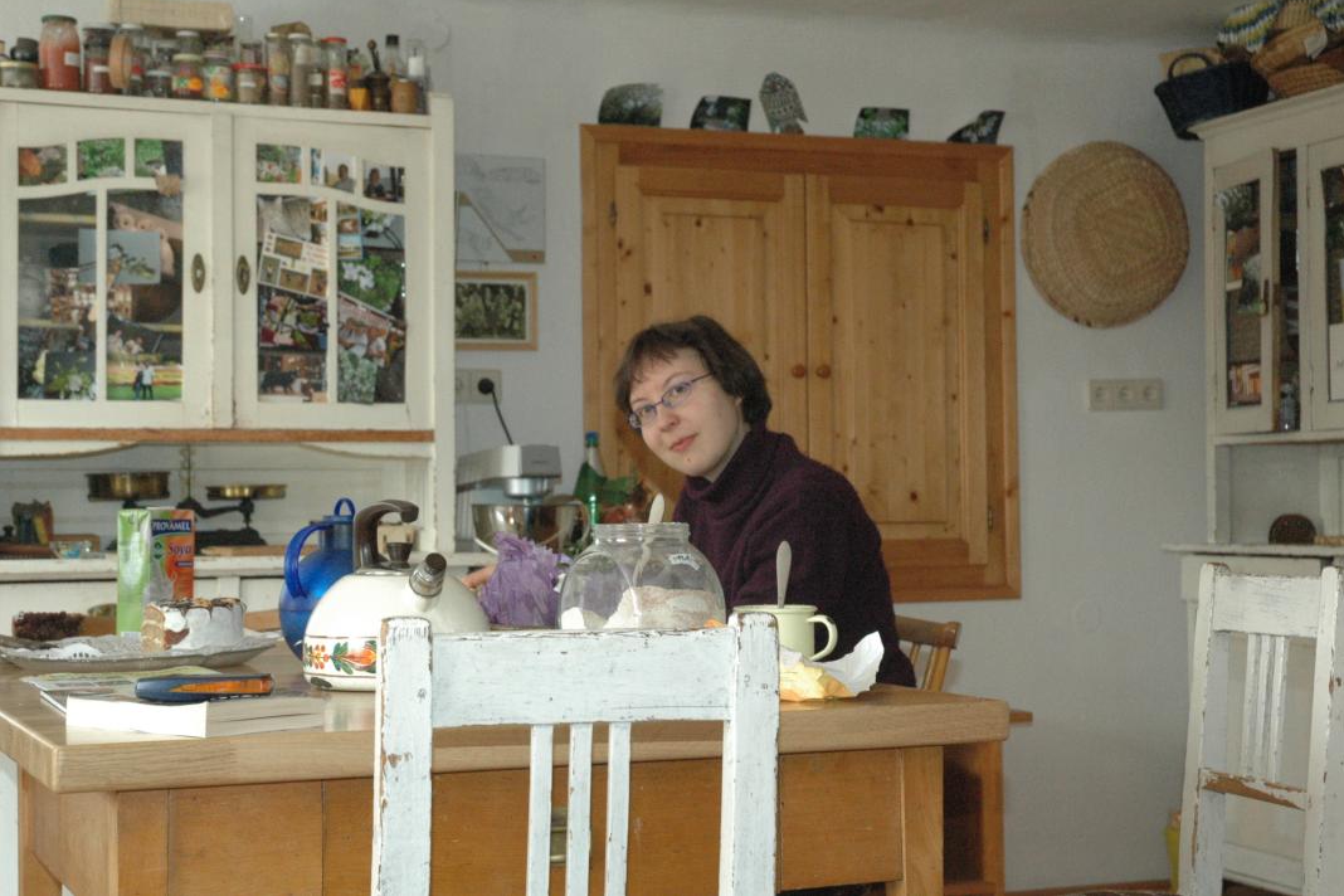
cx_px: 683
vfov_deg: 22.3
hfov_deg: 32.9
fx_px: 2277
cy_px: 442
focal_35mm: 61
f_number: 7.1
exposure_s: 1/160
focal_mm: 40
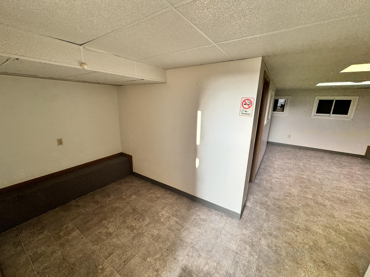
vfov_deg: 85.7
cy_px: 138
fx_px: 150
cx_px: 185
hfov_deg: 102.1
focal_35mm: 14
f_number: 2.2
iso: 64
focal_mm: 2.22
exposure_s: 1/120
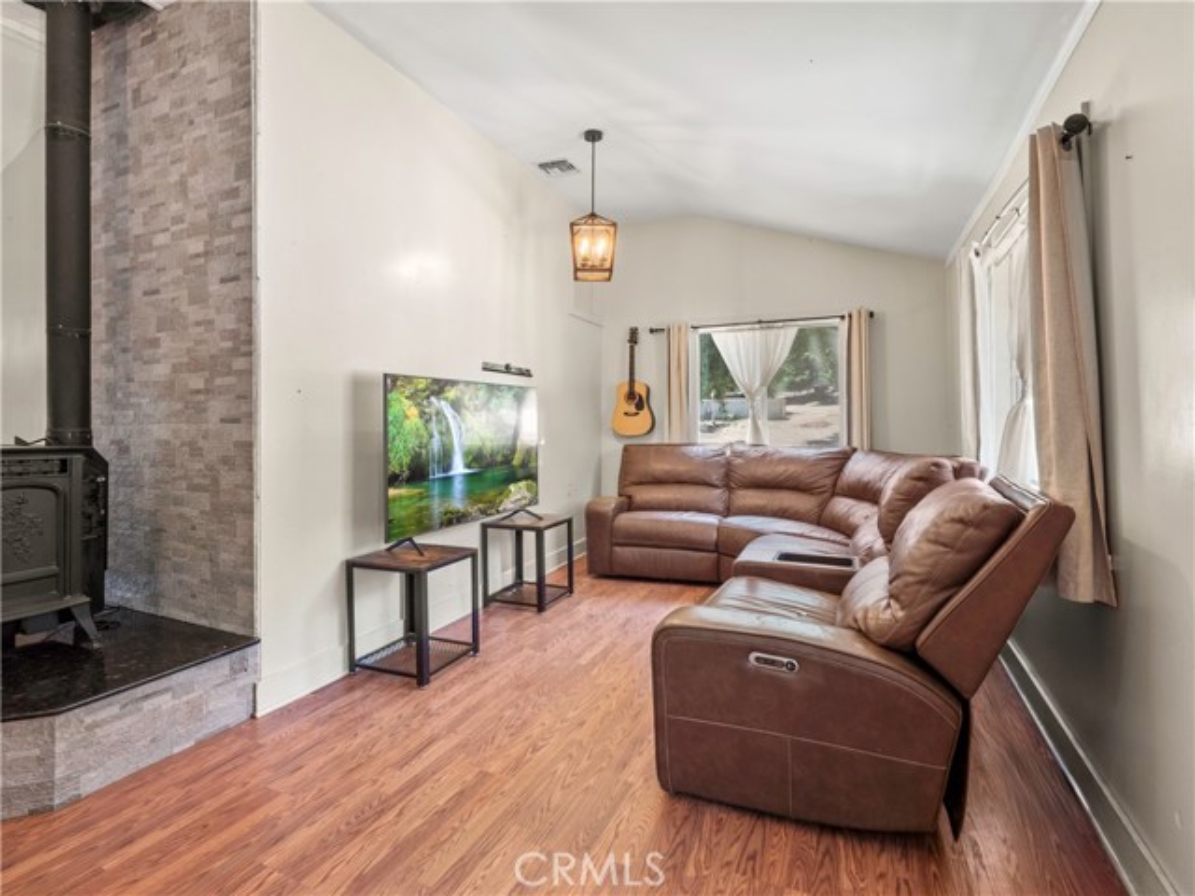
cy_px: 448
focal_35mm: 16
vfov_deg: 78.1
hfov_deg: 94.5
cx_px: 598
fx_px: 552
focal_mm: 8
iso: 200
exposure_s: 1/1.67
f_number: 8
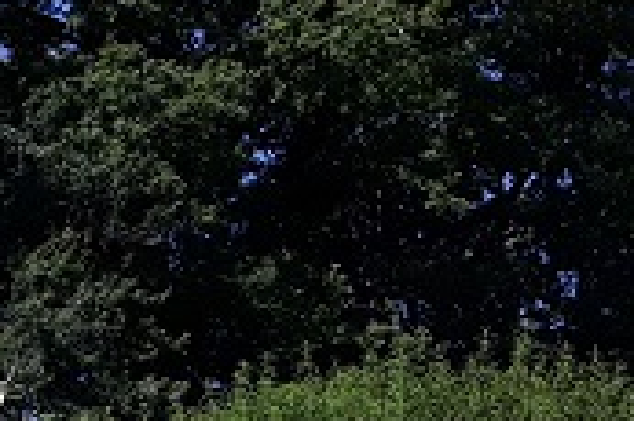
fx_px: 2287
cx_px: -711
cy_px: 696
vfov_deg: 10.1
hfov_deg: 13.2
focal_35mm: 130
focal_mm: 3.71
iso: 40
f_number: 1.7
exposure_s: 1/1543
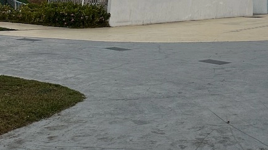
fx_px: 554
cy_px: -190
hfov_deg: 25.8
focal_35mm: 78
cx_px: 267
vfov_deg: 12.6
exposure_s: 1/288
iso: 80
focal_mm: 6.9
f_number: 1.8
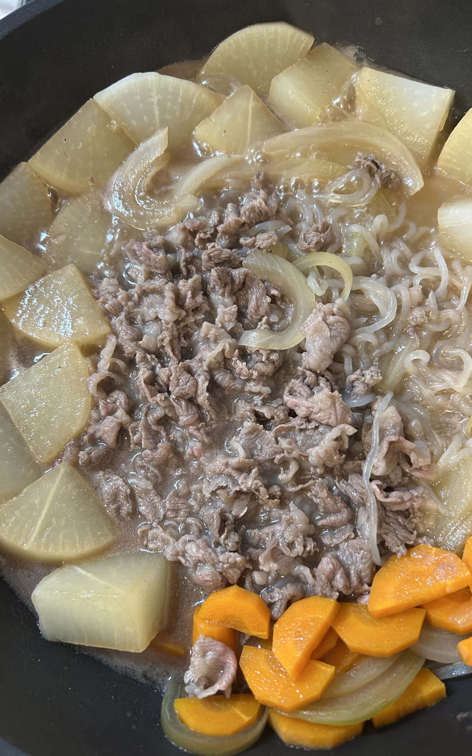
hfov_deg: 44.5
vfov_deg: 66.5
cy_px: 381
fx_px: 576
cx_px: 263
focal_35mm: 28
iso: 160
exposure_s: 1/50
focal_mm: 5.7
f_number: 1.5
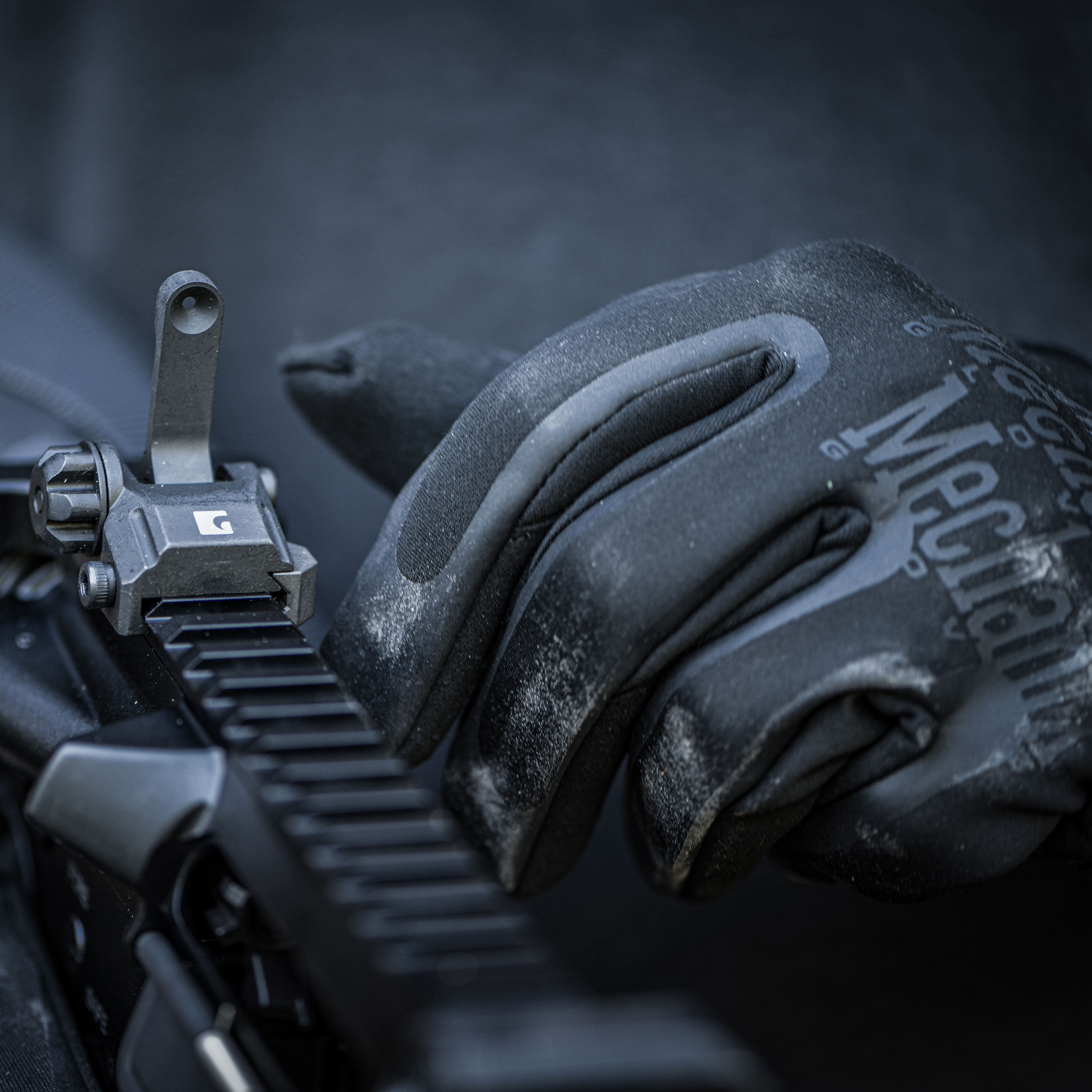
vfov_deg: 13.0
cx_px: 314
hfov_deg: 13.0
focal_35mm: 134
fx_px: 4783
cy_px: 546
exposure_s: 1/160
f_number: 3
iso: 500
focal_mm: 105
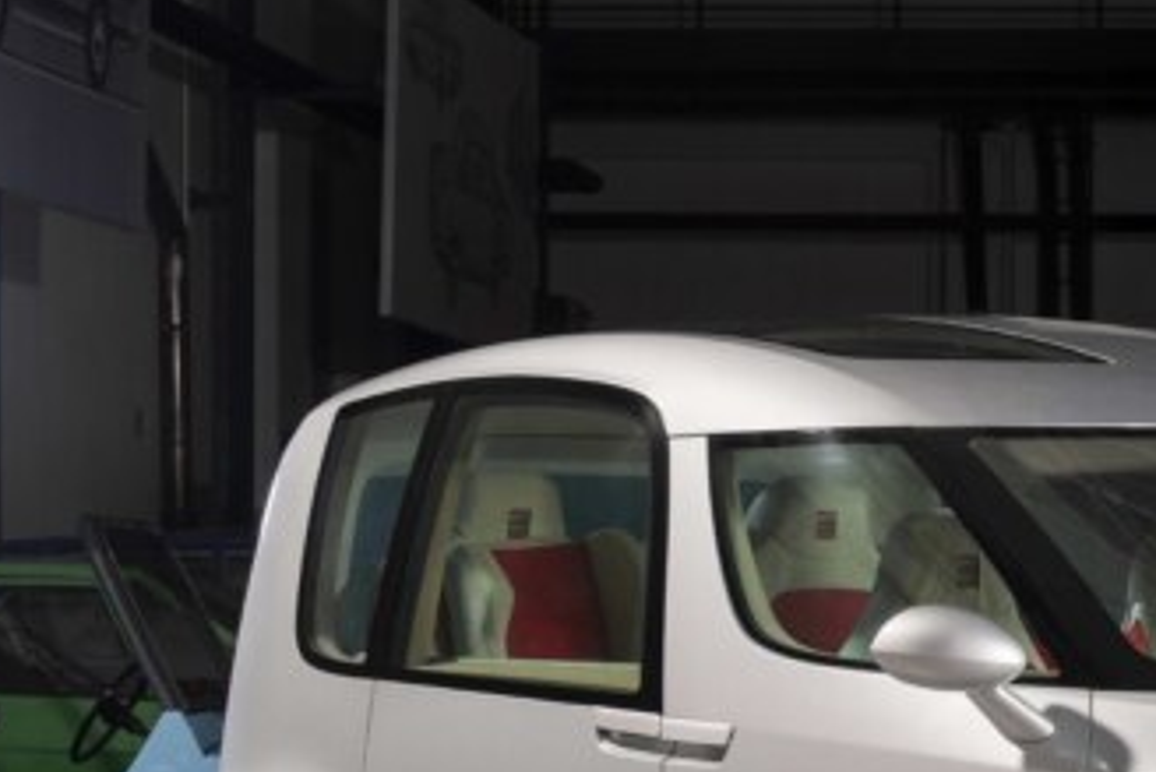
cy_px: 733
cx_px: 1248
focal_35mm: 164
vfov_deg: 8.3
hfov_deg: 12.3
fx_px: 5268
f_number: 10
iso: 100
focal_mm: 70
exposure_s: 1.3
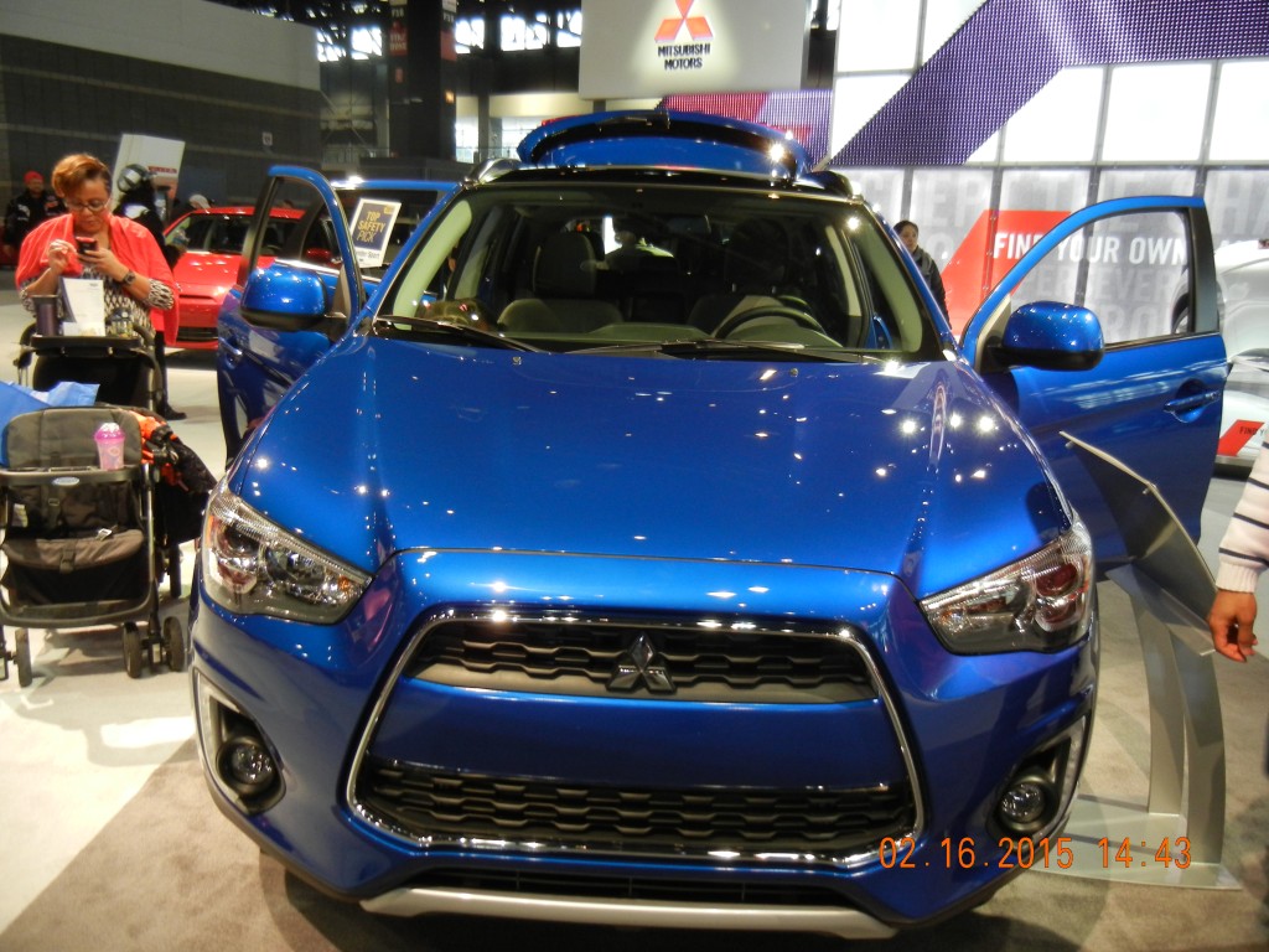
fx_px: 1100
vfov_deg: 46.8
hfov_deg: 60.0
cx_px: 634
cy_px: 476
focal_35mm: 30
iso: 361
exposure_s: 1/60
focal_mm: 5.4
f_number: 3.5
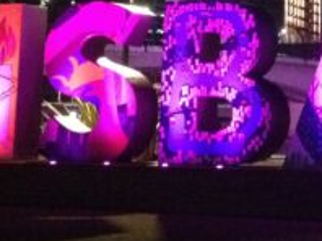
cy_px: -62
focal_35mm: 136
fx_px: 1264
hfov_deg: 14.4
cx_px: 299
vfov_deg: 10.7
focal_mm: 4.28
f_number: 2.4
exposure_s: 1/15
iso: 800
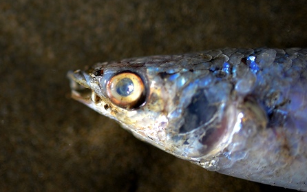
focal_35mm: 64
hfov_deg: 31.2
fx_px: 536
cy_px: 27
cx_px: 61
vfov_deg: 20.0
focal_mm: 35
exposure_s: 1/3200
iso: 200
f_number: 1.6
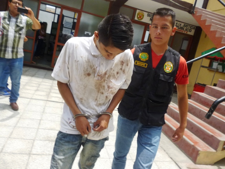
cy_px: 84
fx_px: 182
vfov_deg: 49.7
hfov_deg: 63.4
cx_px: 112
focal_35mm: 28
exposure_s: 1/160
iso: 200
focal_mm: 5
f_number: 9
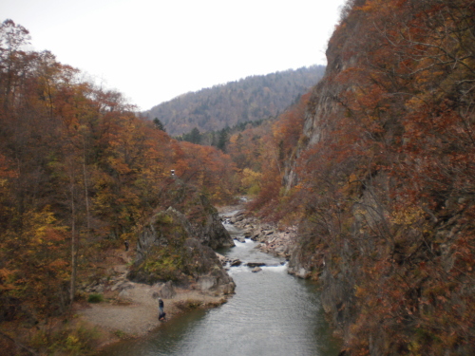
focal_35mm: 36
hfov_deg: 51.4
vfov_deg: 39.7
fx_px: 494
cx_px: 238
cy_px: 178
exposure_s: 1/160
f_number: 3.1
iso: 100
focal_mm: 6.3
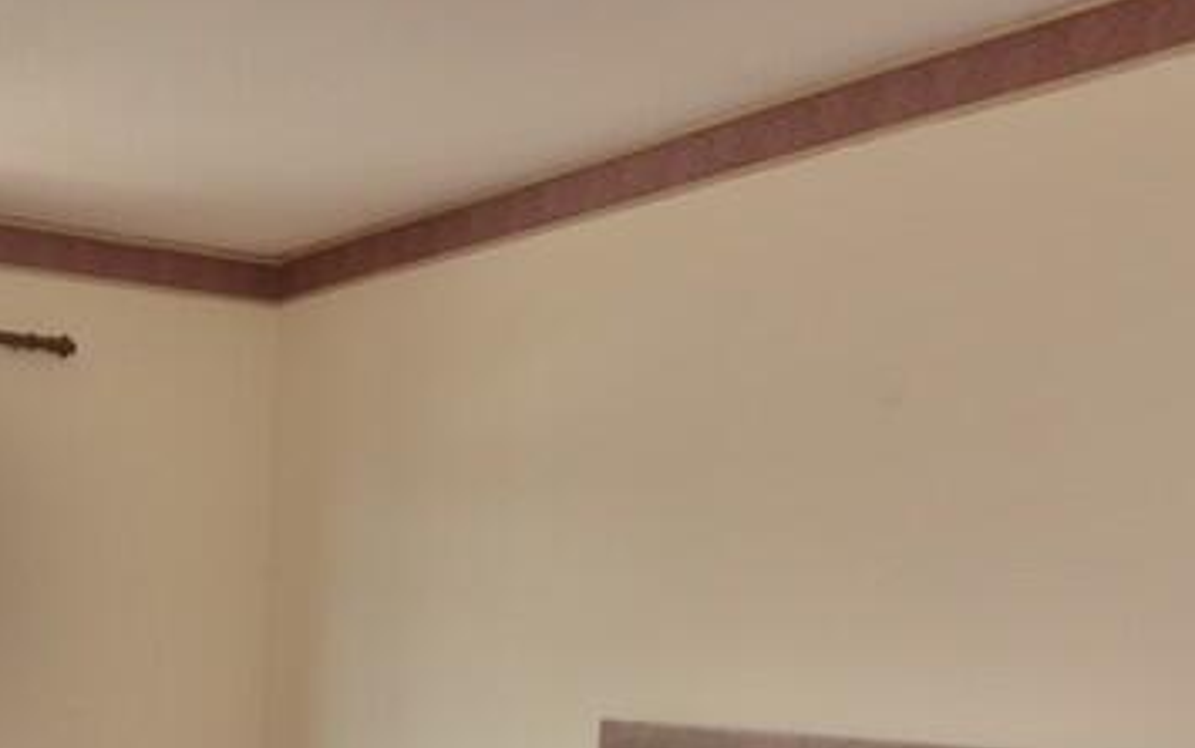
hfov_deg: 38.9
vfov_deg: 22.7
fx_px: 1579
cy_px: 1055
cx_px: 148
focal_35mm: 48
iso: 400
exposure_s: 1/60
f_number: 5.6
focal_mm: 11
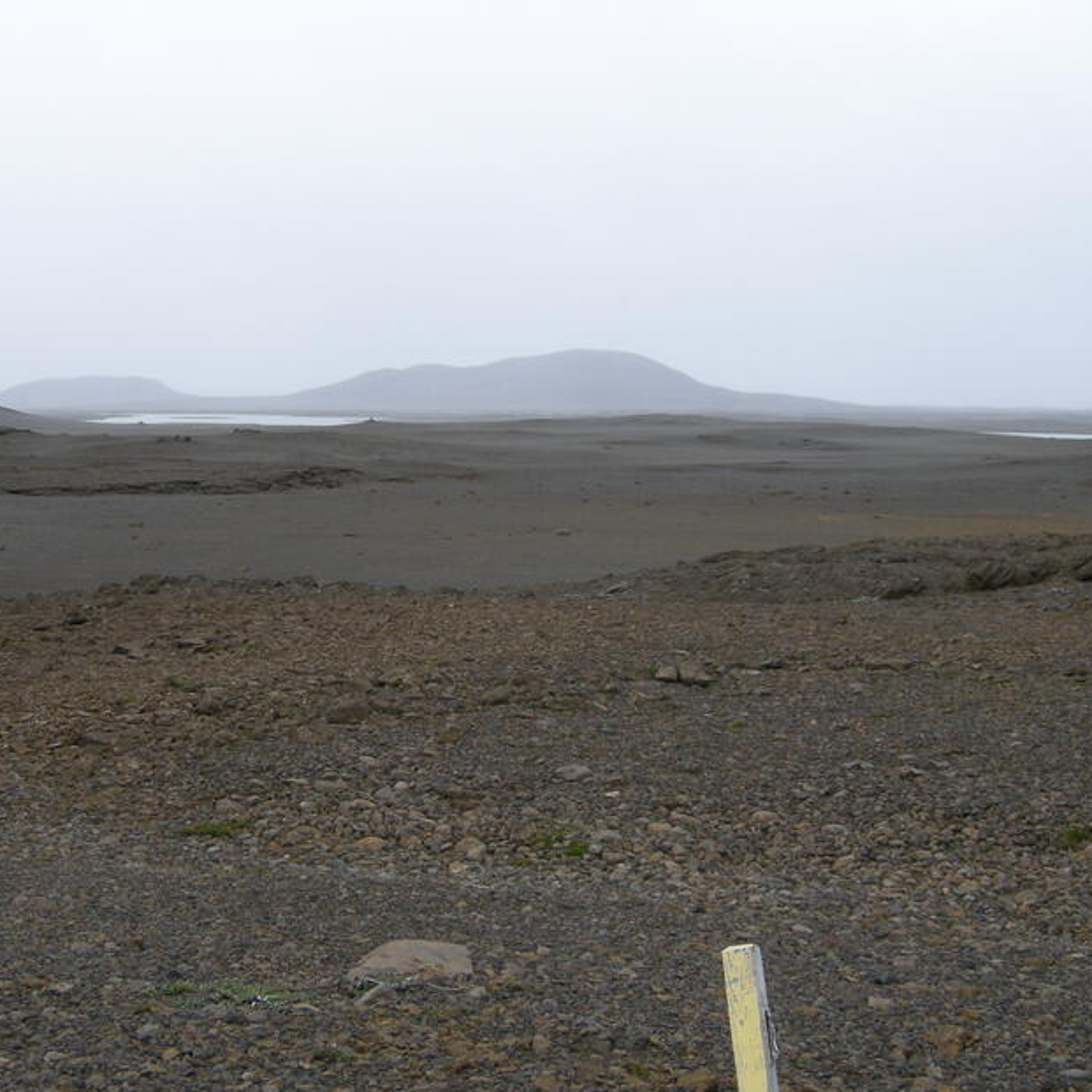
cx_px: 480
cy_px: 593
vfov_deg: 33.4
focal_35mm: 51
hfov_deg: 33.4
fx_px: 1820
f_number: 3.8
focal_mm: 7.5
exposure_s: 1/157
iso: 100
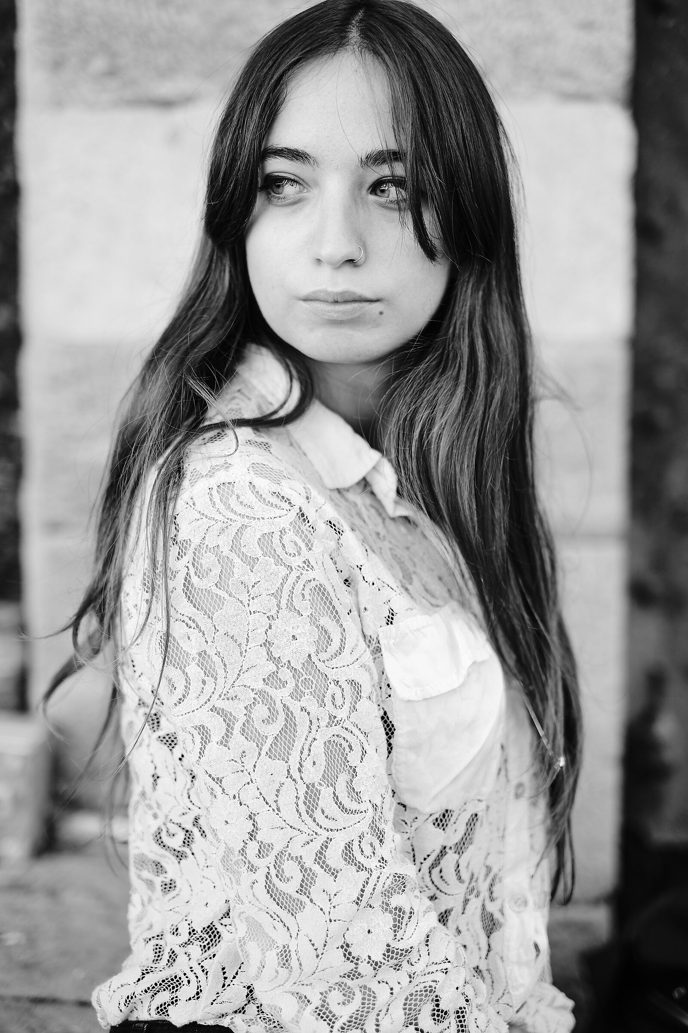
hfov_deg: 25.5
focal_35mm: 53
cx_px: 344
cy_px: 516
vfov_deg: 37.5
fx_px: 1519
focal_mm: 35
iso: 160
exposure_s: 1/250
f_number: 1.8
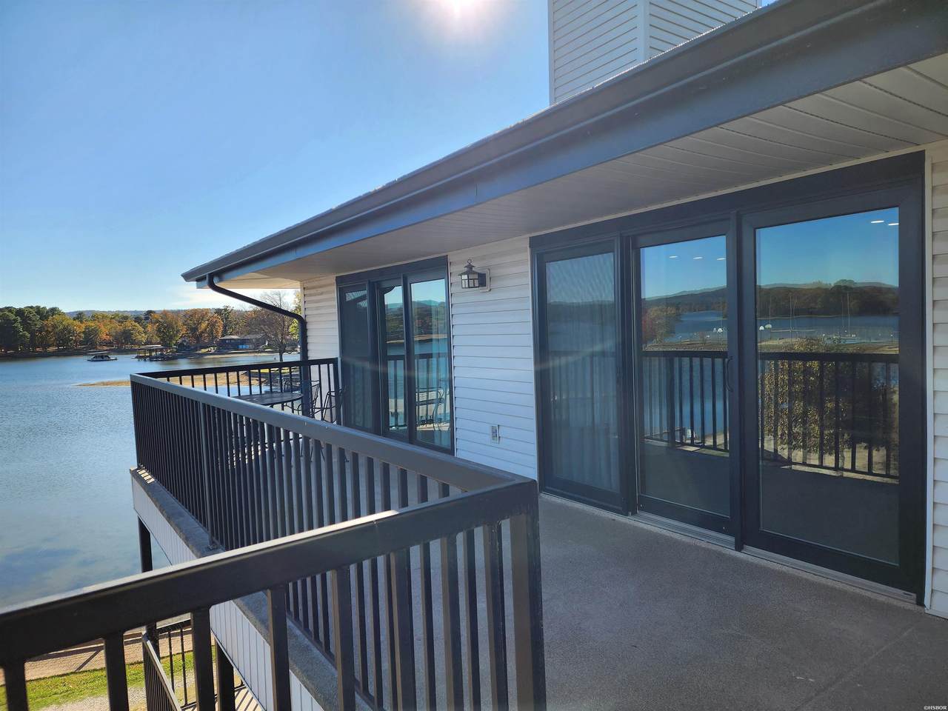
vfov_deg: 58.9
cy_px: 356
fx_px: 630
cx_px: 474
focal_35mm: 23
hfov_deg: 73.9
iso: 12
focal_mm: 6.4
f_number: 1.8
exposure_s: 1/736
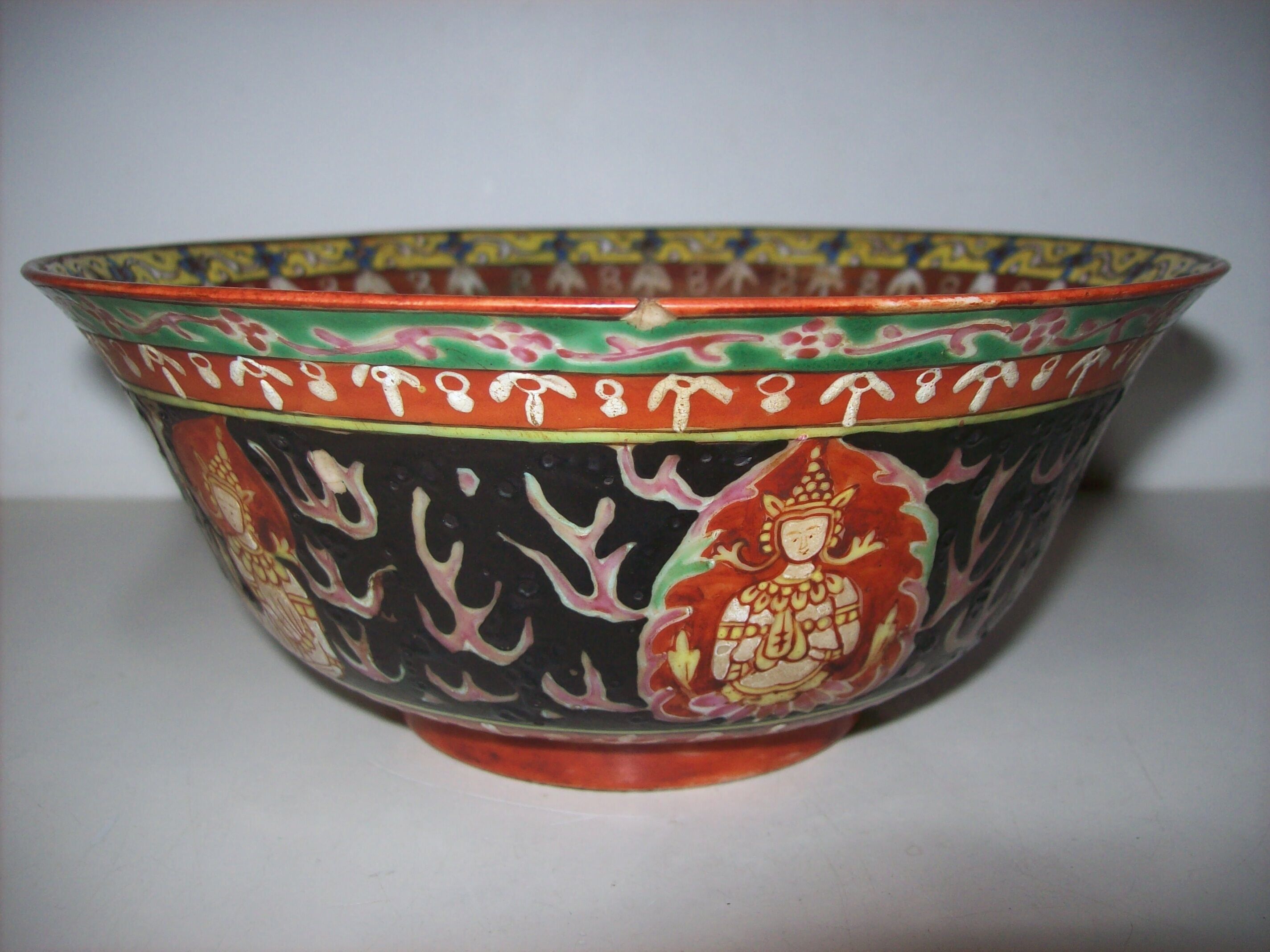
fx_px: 1320
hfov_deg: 51.4
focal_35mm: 36
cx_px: 635
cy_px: 476
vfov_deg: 39.6
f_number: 2.7
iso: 80
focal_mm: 6
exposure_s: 1/64
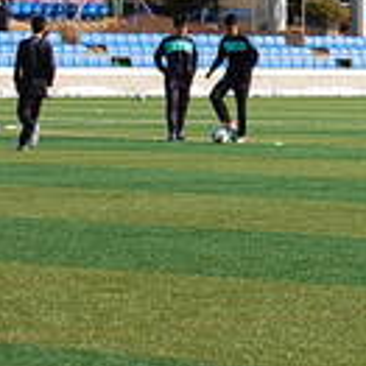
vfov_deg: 5.6
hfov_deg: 5.6
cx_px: 536
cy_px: 56
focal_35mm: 311
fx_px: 3719
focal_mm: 55
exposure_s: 1/320
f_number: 9
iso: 200
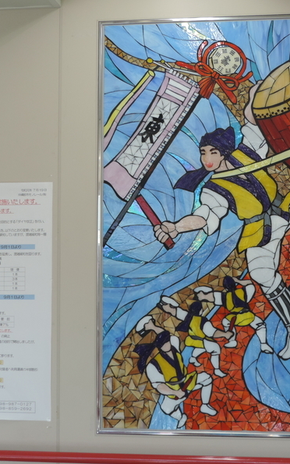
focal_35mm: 67
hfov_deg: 19.4
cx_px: 185
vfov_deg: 30.6
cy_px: 232
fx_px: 847
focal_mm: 8.3
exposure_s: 1/50
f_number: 3.5
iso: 200
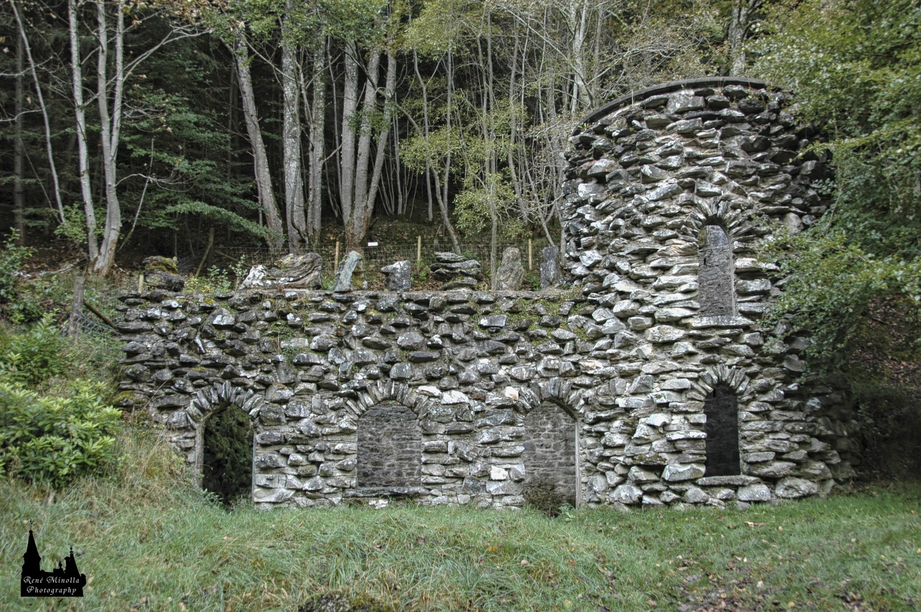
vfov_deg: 43.5
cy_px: 306
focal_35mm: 30
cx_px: 460
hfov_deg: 62.0
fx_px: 767
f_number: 4
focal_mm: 20
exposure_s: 1/60
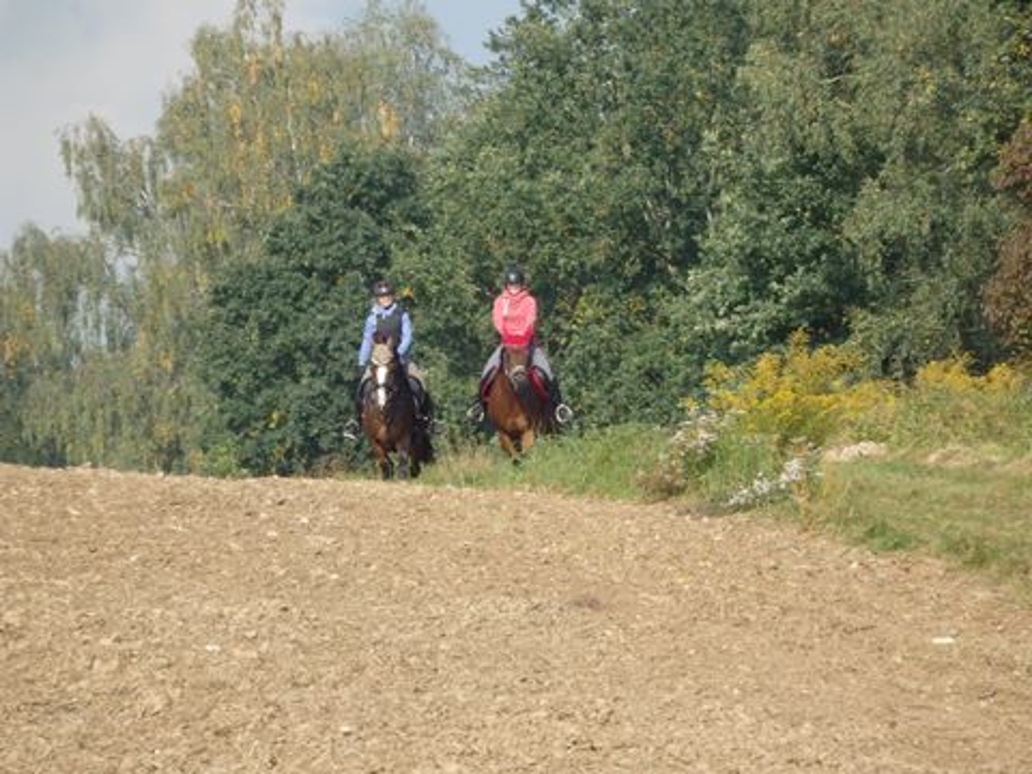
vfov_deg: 3.4
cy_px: 387
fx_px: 13118
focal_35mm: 440
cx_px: 516
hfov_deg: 4.5
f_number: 6.9
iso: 125
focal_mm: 78.6
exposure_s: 1/200
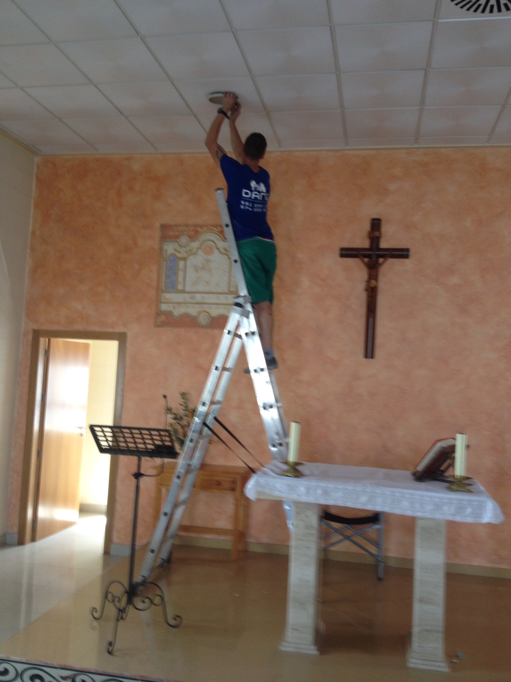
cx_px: 256
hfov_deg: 40.7
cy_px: 341
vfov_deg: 52.6
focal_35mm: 35
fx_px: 689
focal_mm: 4.28
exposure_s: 1/20
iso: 64
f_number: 2.4
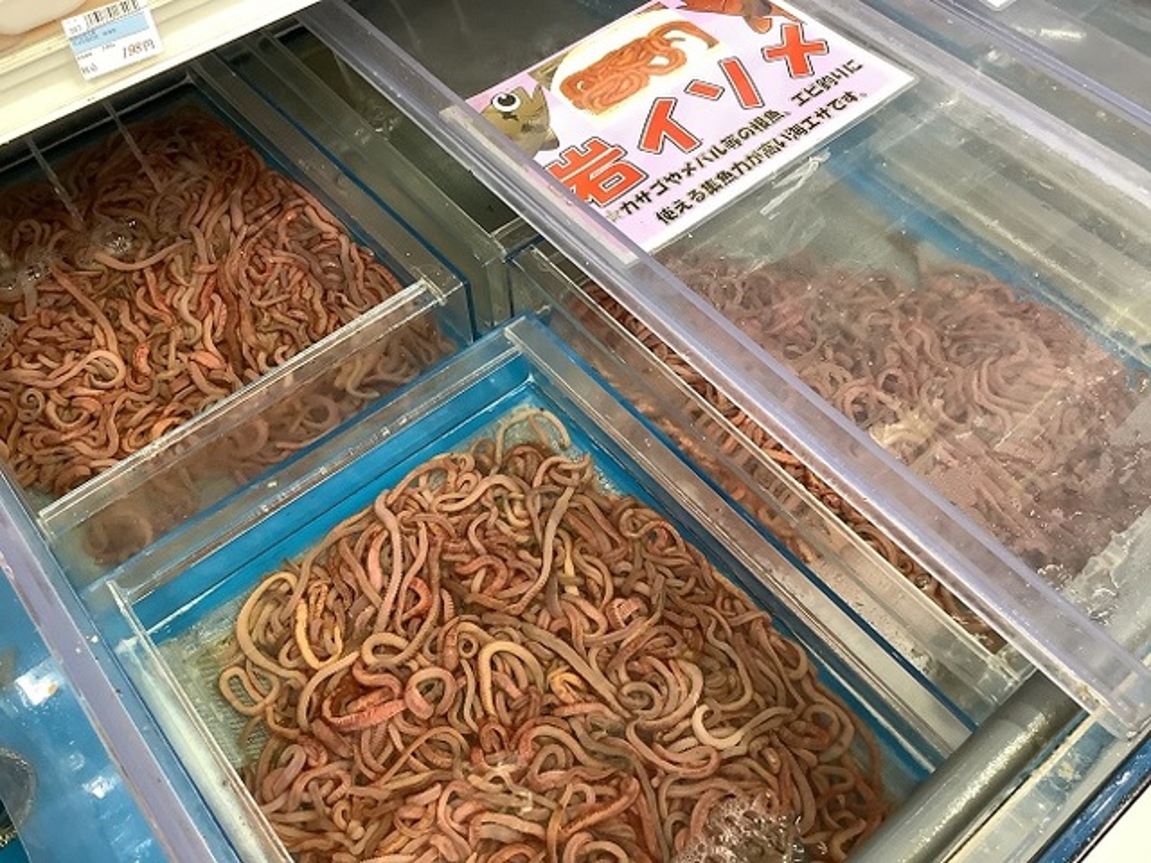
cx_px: 576
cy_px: 432
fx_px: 1031
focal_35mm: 31
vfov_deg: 45.4
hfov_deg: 58.4
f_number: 2.4
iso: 200
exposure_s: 1/50
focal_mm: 3.3
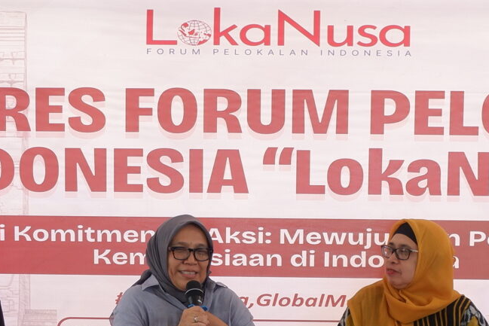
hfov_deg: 14.9
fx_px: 1875
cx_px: 236
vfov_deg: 9.6
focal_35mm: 138
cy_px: 540
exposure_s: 1/140
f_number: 4.4
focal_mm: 23.5
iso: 320
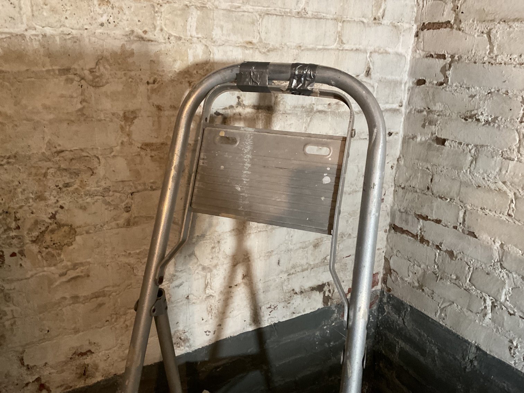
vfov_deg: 48.2
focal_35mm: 29
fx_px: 439
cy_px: 196
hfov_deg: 61.7
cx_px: 262
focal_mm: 3
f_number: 1.8
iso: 250
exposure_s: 1/40
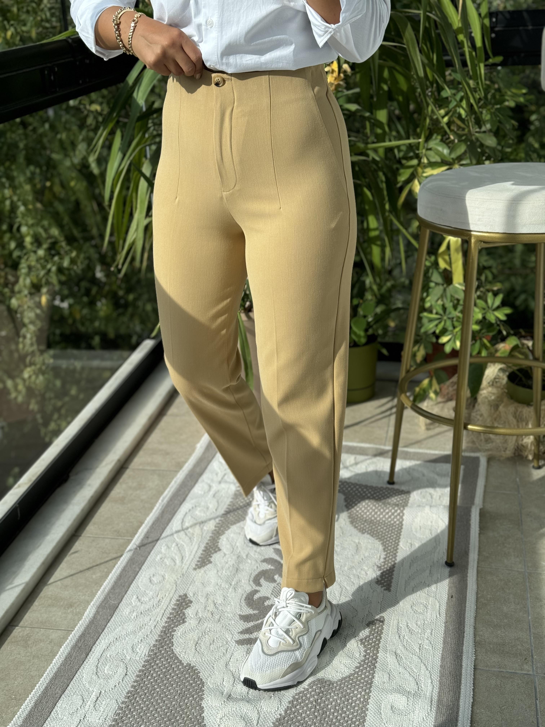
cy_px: 364
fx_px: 1008
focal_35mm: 48
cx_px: 272
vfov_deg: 39.7
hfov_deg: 30.3
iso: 64
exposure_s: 1/1215
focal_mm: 6.76
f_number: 1.78
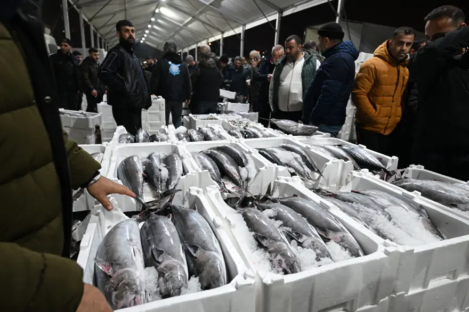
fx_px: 273
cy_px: 156
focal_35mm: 21
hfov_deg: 81.2
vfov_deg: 59.5
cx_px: 234
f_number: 2.8
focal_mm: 14
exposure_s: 1/100
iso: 1250
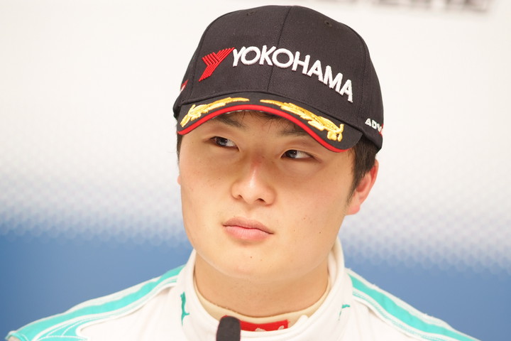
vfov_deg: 5.1
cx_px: 256
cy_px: 170
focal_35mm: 270
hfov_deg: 7.6
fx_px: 3832
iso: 400
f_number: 2.8
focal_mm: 180
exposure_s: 1/125
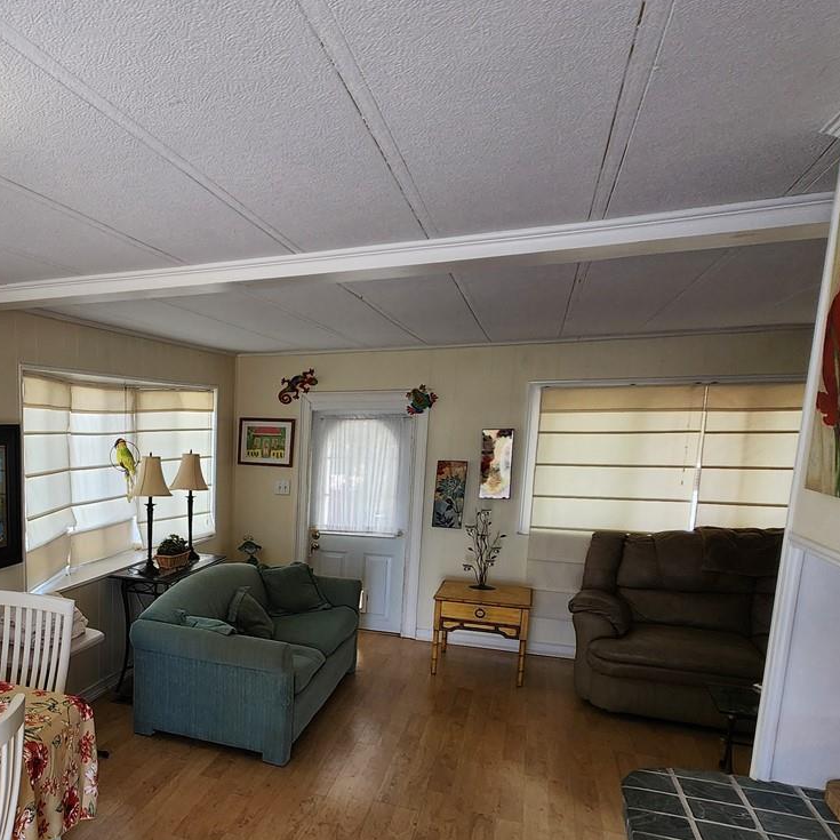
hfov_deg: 54.6
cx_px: 80
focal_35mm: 25
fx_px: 686
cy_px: 549
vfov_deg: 61.6
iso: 100
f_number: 2.2
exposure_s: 1/120
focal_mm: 2.2
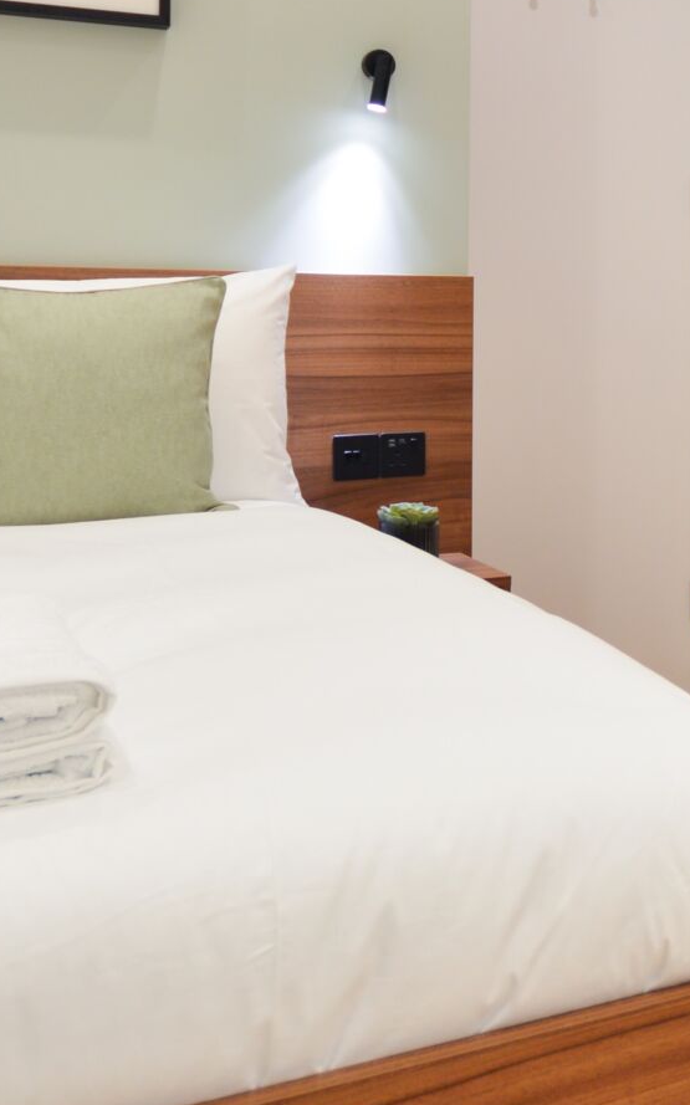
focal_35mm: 44
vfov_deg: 44.1
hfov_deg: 26.4
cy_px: 303
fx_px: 1325
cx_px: 801
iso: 100
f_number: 3.5
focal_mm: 10
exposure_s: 1/13
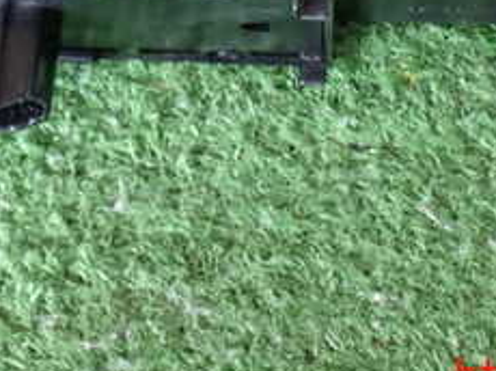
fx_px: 1345
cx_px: 295
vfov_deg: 15.1
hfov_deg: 20.9
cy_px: -80
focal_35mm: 94
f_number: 2.5
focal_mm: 6.37
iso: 500
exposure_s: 1/40
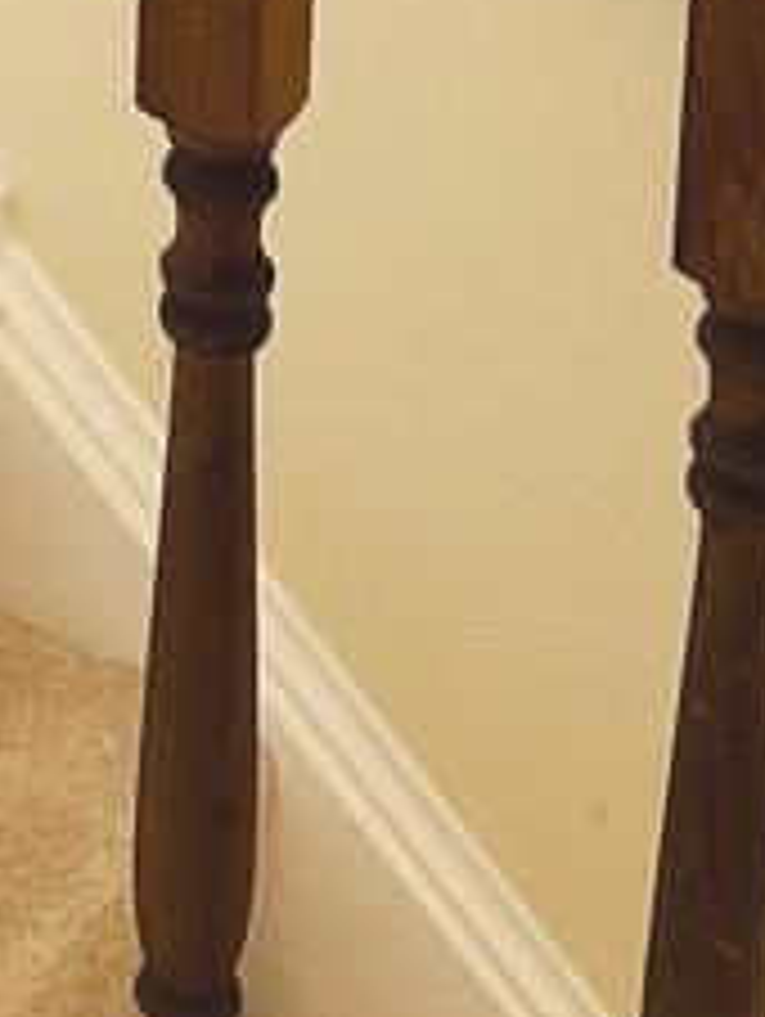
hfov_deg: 8.6
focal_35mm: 163
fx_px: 4794
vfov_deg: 10.9
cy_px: -1076
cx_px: -796
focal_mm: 6.86
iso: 160
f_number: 1.78
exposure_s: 1/60
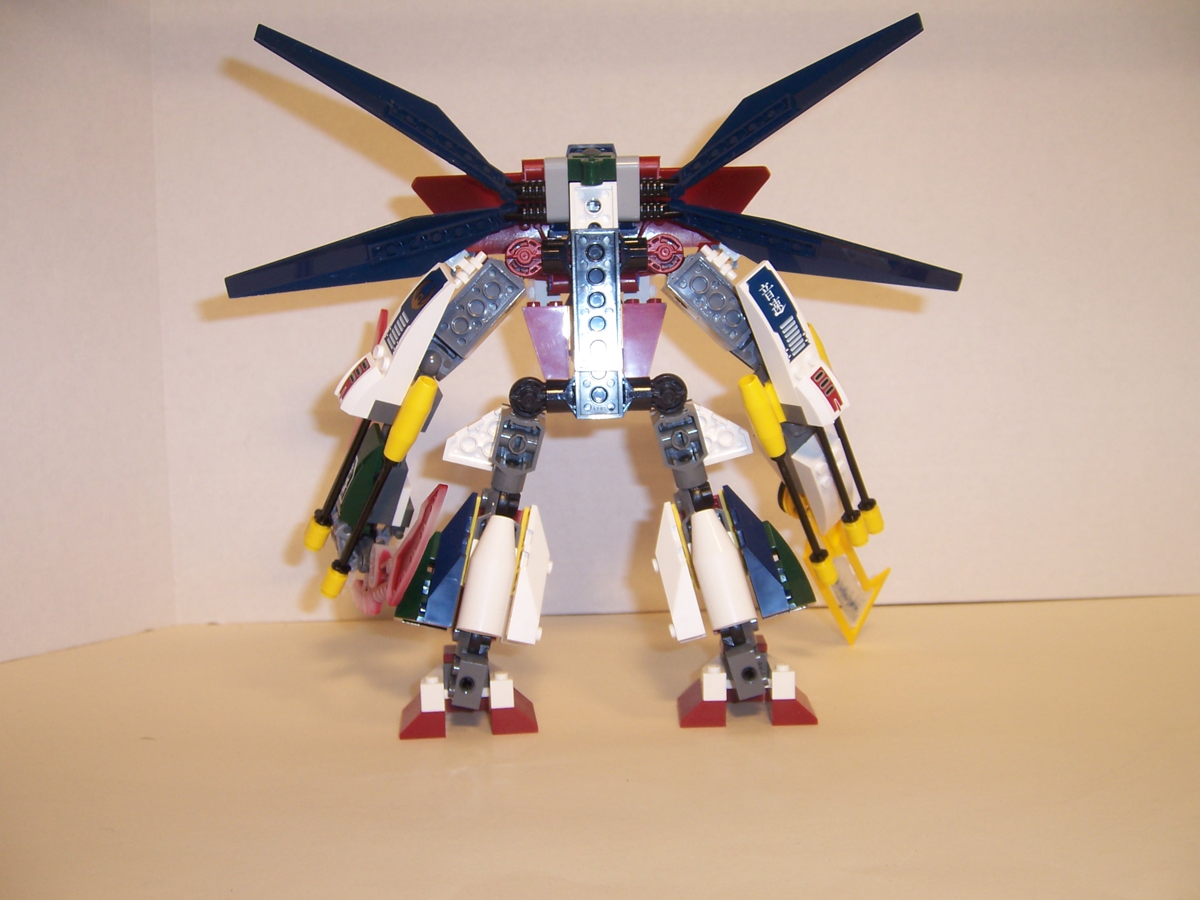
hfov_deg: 51.4
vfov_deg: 39.7
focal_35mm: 36
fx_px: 1248
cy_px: 450
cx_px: 600
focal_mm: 6.2
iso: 80
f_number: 2.8
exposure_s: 1/200
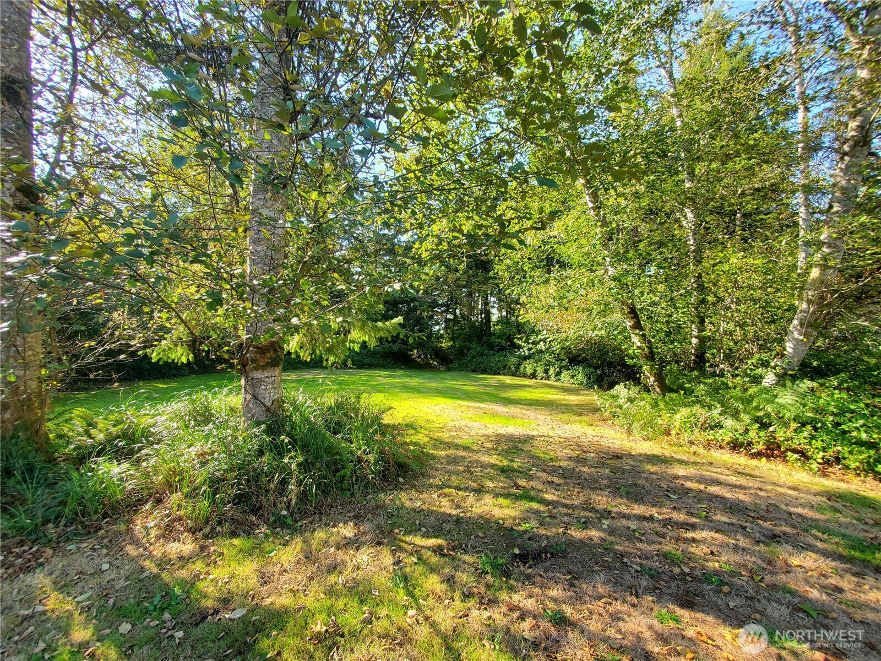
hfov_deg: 106.2
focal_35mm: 13
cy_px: 330
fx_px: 331
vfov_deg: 89.9
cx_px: 440
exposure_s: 1/120
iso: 50
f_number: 2.2
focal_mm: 1.8
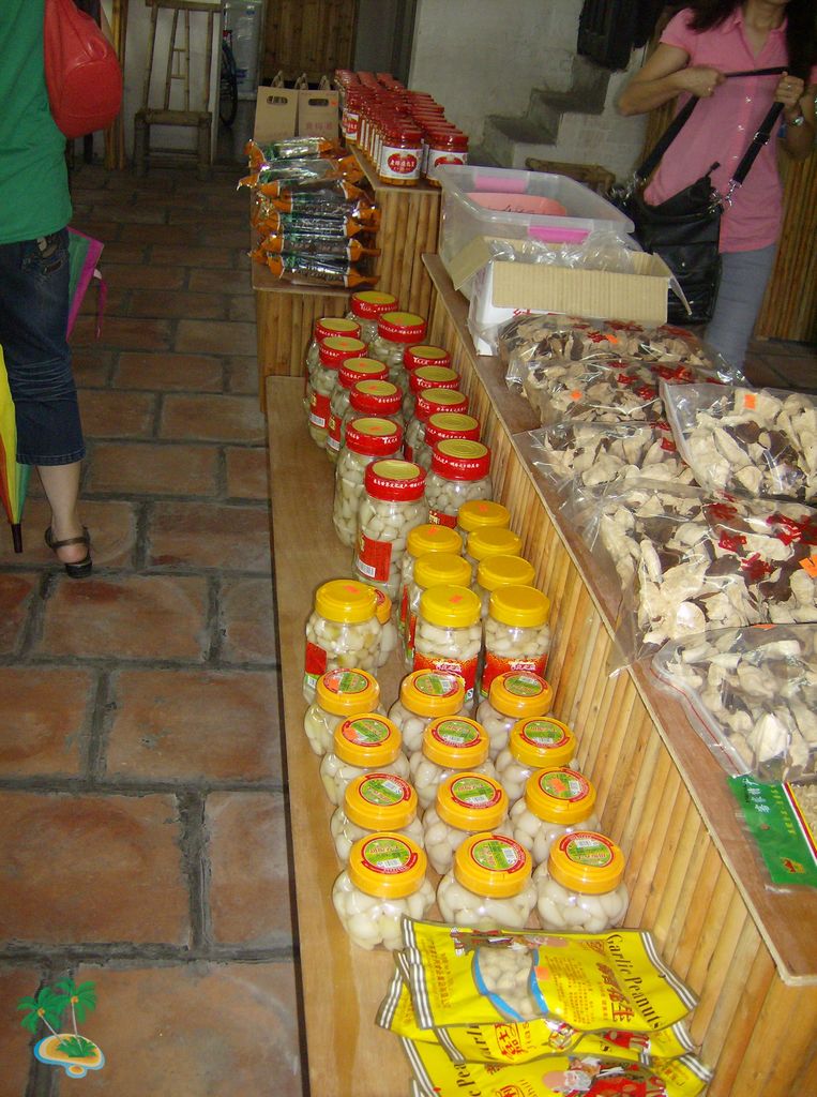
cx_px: 408
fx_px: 1138
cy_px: 548
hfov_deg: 39.5
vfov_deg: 51.5
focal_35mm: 36
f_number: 2.8
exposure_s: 1/60
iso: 200
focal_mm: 6
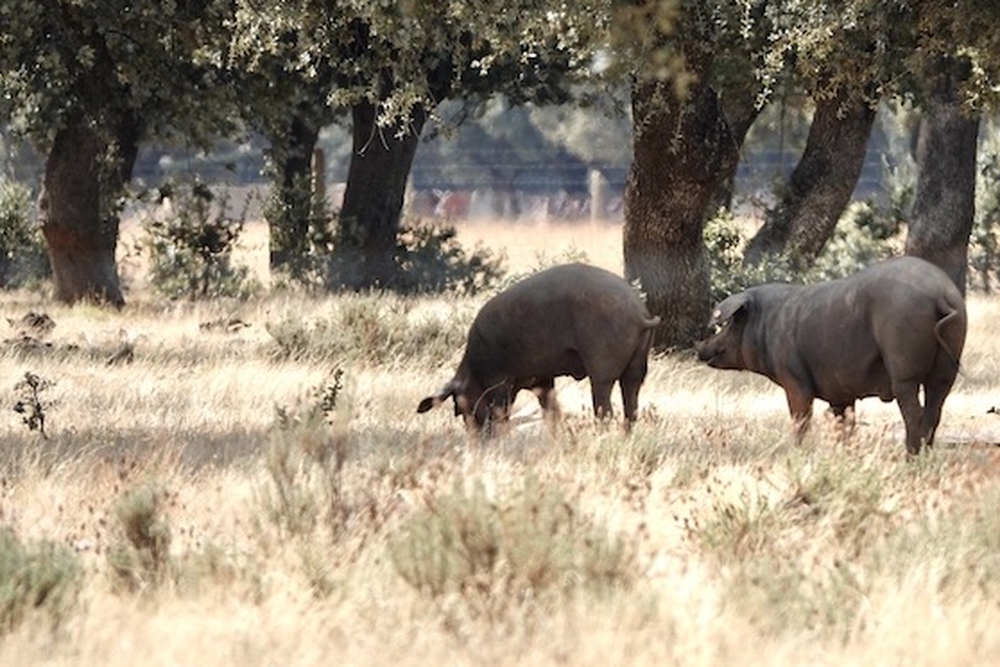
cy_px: 407
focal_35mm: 807
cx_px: 668
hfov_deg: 2.6
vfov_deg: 1.7
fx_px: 22415
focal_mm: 220
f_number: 4
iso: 100
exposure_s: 1/320
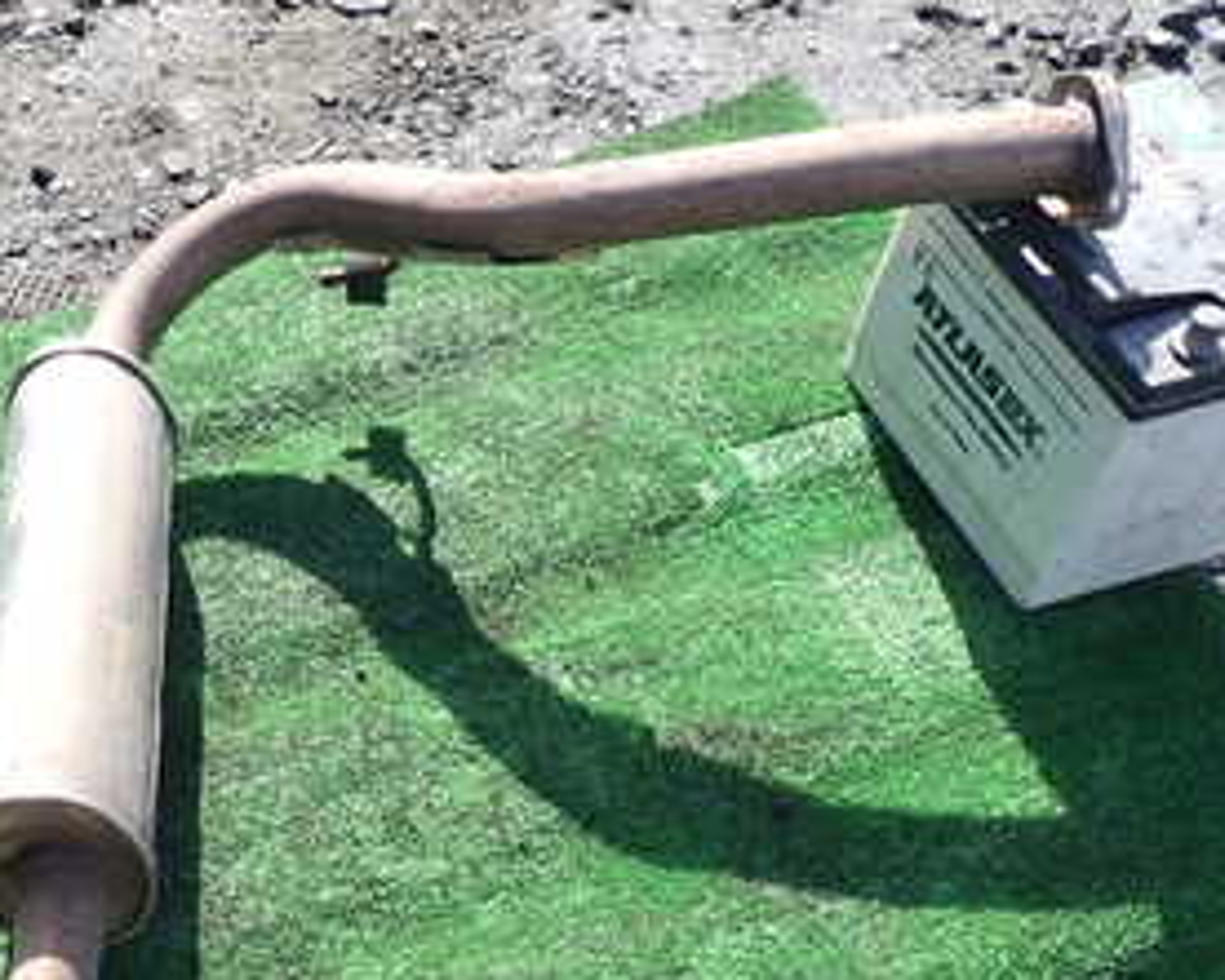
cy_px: 776
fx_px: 1922
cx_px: -27
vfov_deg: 28.1
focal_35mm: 53
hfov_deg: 32.3
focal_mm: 4.5
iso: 100
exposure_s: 1/320
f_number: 2.8
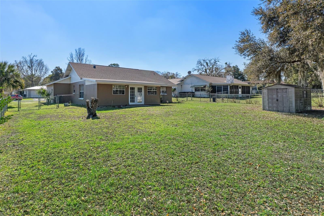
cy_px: 108
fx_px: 175
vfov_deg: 63.2
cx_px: 162
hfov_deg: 85.4
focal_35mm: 20
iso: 1000
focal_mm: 13
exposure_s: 1/500
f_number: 8
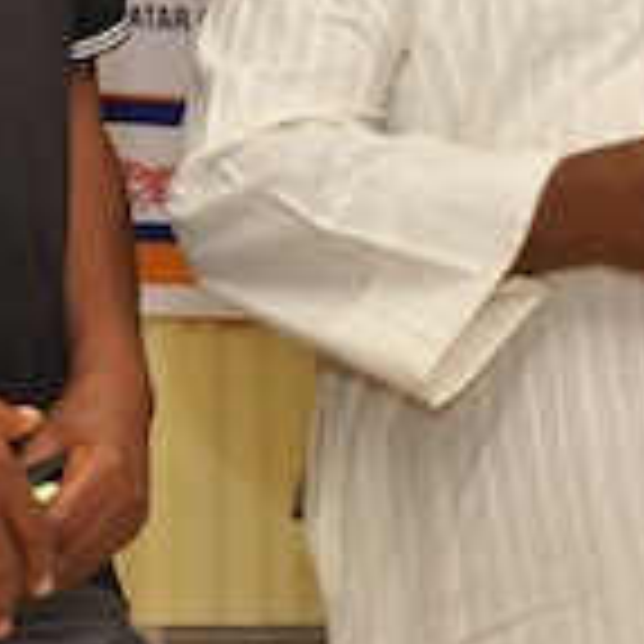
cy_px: -171
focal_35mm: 214
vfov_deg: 8.1
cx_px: 513
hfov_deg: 8.2
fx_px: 4504
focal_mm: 40
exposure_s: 1/60
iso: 800
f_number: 5.6
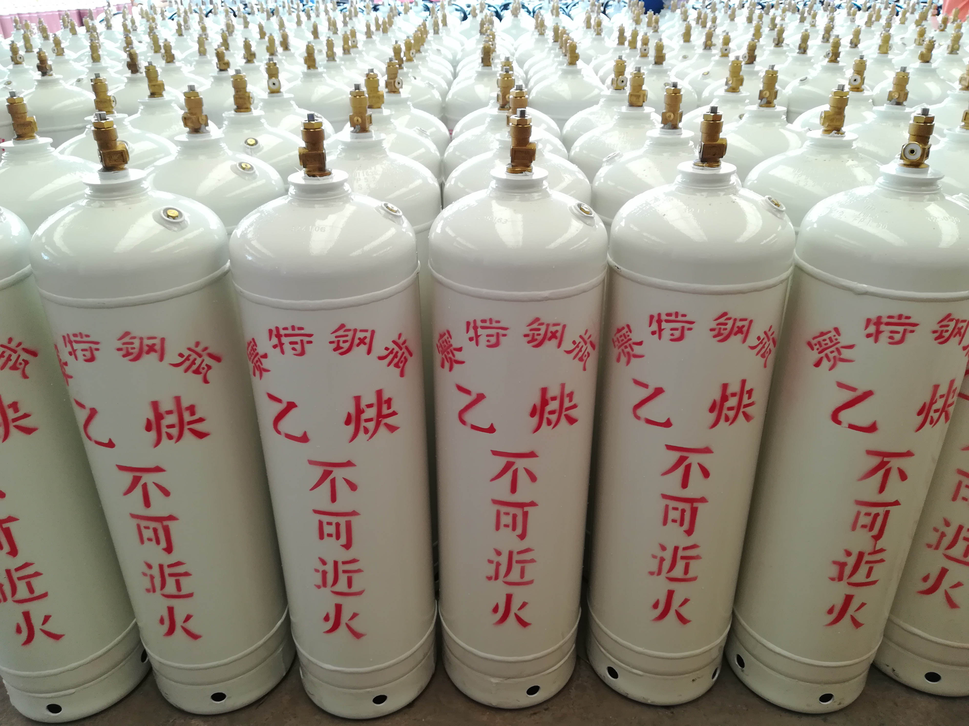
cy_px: 363
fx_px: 728
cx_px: 484
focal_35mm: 26
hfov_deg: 67.3
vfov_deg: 53.1
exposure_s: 1/33.3
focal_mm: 3.83
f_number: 2.2
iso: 80
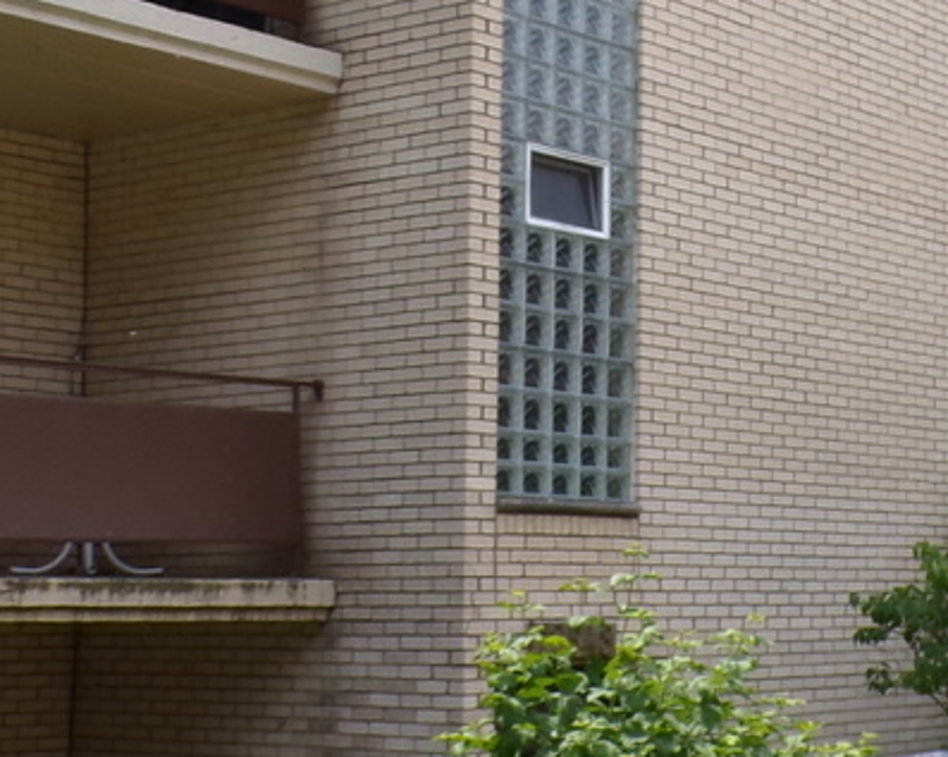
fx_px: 2383
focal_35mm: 85
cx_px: 955
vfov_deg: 18.0
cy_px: 420
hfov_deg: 21.7
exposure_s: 1/480
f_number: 4.4
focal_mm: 4.3
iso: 100
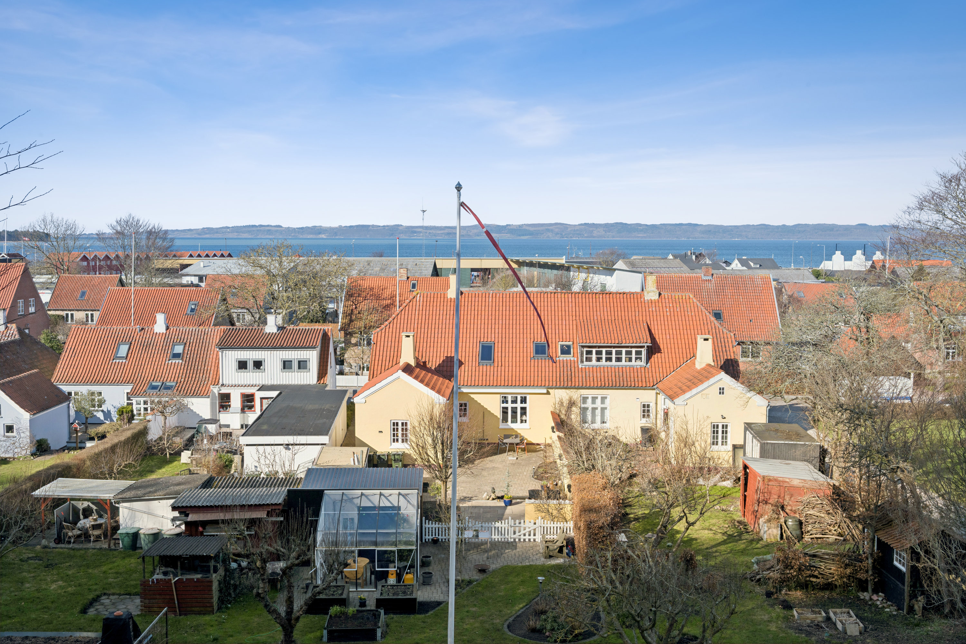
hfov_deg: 50.7
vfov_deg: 35.1
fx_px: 1020
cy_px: 322
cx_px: 483
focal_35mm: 38
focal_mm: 38
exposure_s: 1/500
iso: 200
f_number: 8
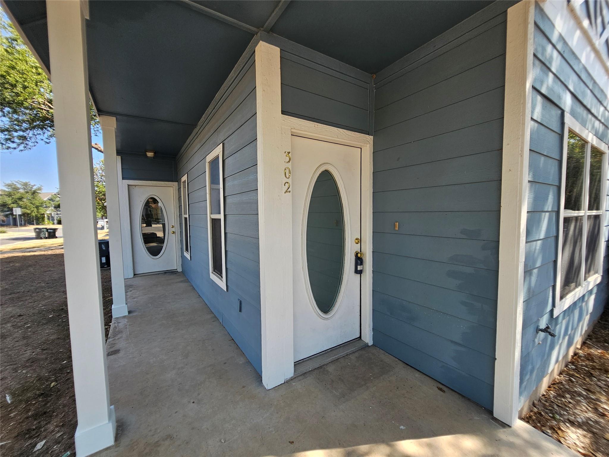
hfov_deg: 106.2
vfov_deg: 89.9
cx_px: 304
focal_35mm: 13
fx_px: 229
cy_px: 228
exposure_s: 1/394
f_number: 2.2
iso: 50
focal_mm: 2.2
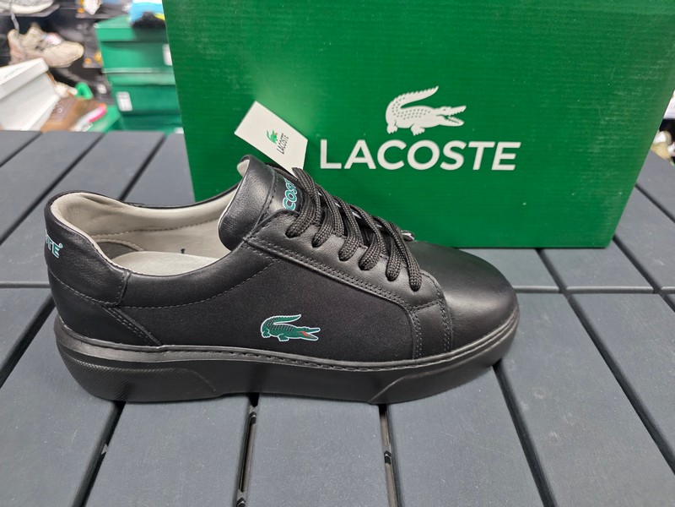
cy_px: 254
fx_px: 448
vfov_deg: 58.9
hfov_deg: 73.9
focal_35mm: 23
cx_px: 338
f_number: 1.7
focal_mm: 6.3
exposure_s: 1/100
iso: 500
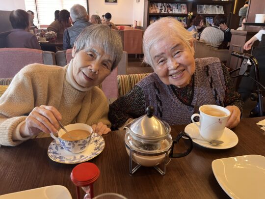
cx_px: 132
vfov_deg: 53.1
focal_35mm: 26
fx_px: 199
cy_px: 100
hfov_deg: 67.3
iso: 125
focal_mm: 5.1
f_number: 1.6
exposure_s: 1/50
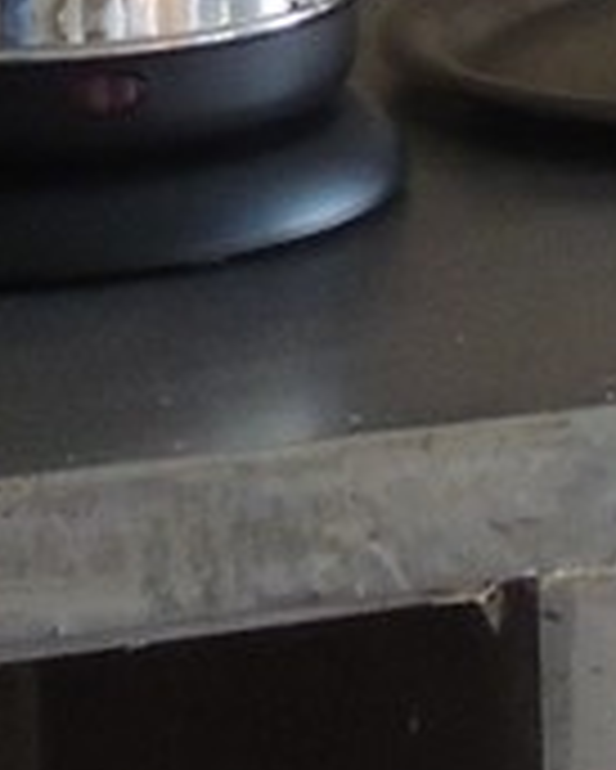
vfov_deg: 6.8
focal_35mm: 274
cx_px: 643
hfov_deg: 5.6
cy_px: -878
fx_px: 6239
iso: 640
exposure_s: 1/30
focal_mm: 7.1
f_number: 3.3
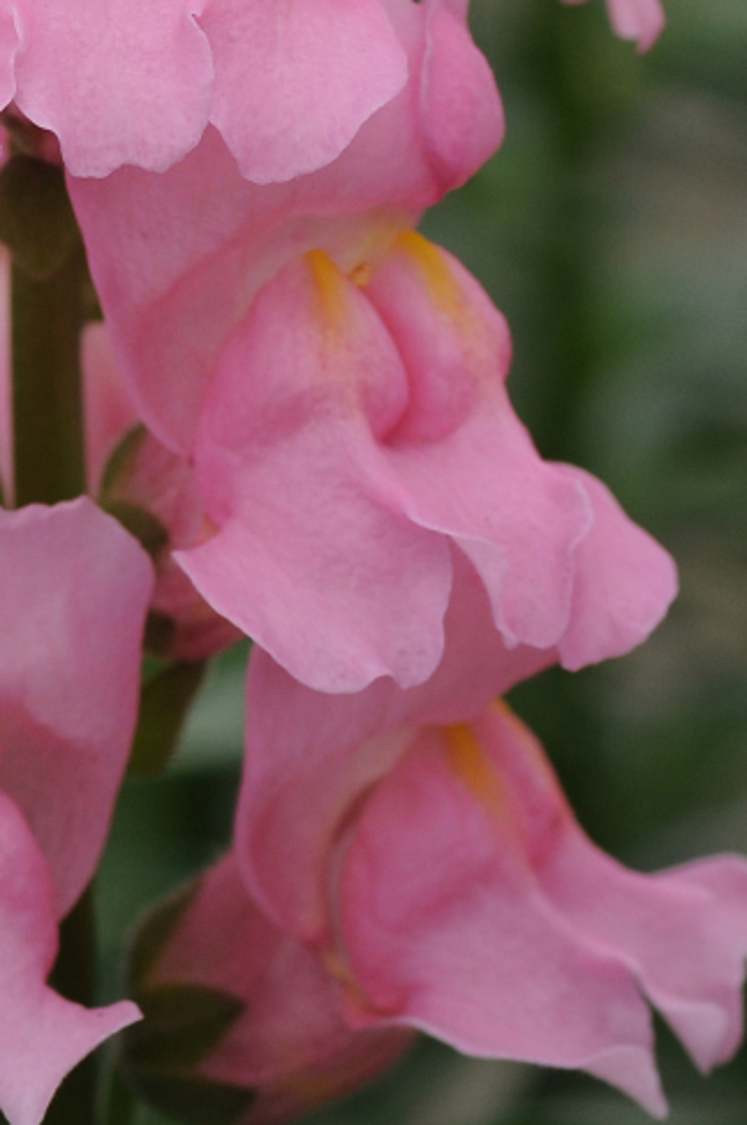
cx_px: 66
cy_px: -282
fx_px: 16176
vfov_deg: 4.0
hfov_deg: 2.6
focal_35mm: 519
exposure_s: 1/100
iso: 200
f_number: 8
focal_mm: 105
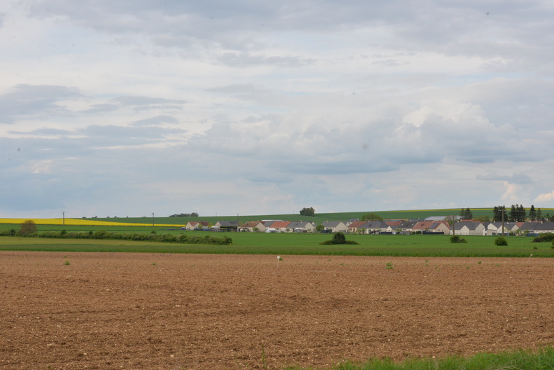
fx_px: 1077
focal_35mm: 70
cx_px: 277
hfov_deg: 28.8
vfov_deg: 19.5
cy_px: 185
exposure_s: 1/800
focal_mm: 70
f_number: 13
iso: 1000
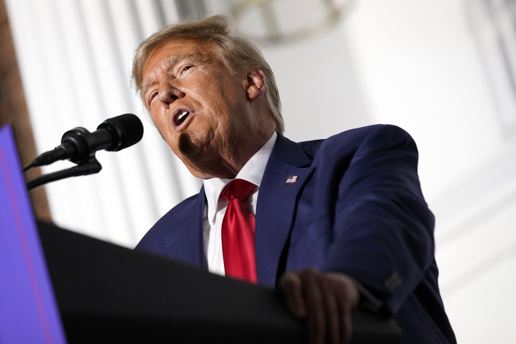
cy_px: 172
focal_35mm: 158
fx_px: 2265
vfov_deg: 8.7
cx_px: 258
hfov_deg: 13.0
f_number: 3.2
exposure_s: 1/1600
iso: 3200
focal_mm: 158
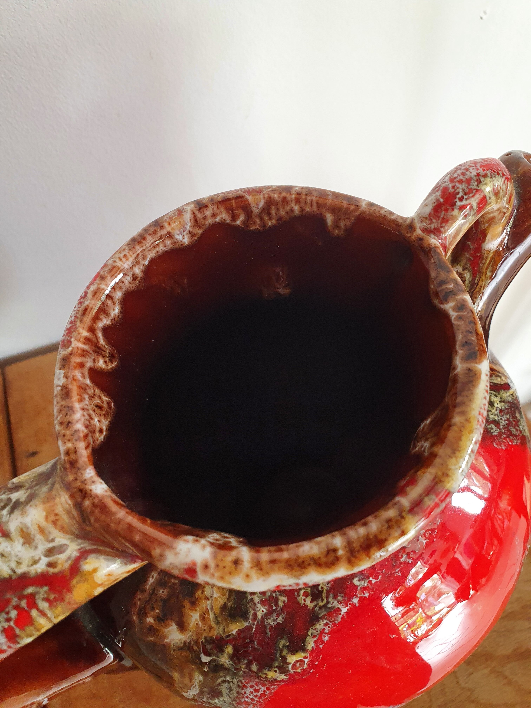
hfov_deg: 53.1
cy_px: 354
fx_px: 532
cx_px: 266
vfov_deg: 67.3
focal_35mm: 26
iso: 250
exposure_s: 1/50
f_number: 2.4
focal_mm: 4.32
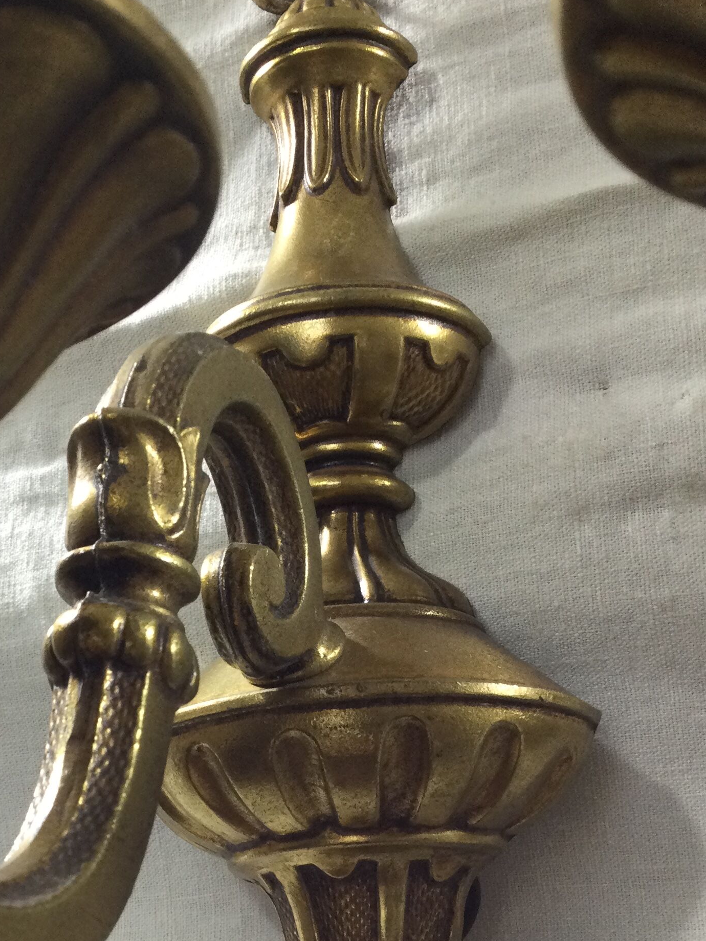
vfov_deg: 34.0
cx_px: 179
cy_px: 732
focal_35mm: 55
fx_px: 1496
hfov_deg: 26.2
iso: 40
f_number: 2.4
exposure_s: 1/33
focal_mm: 3.3
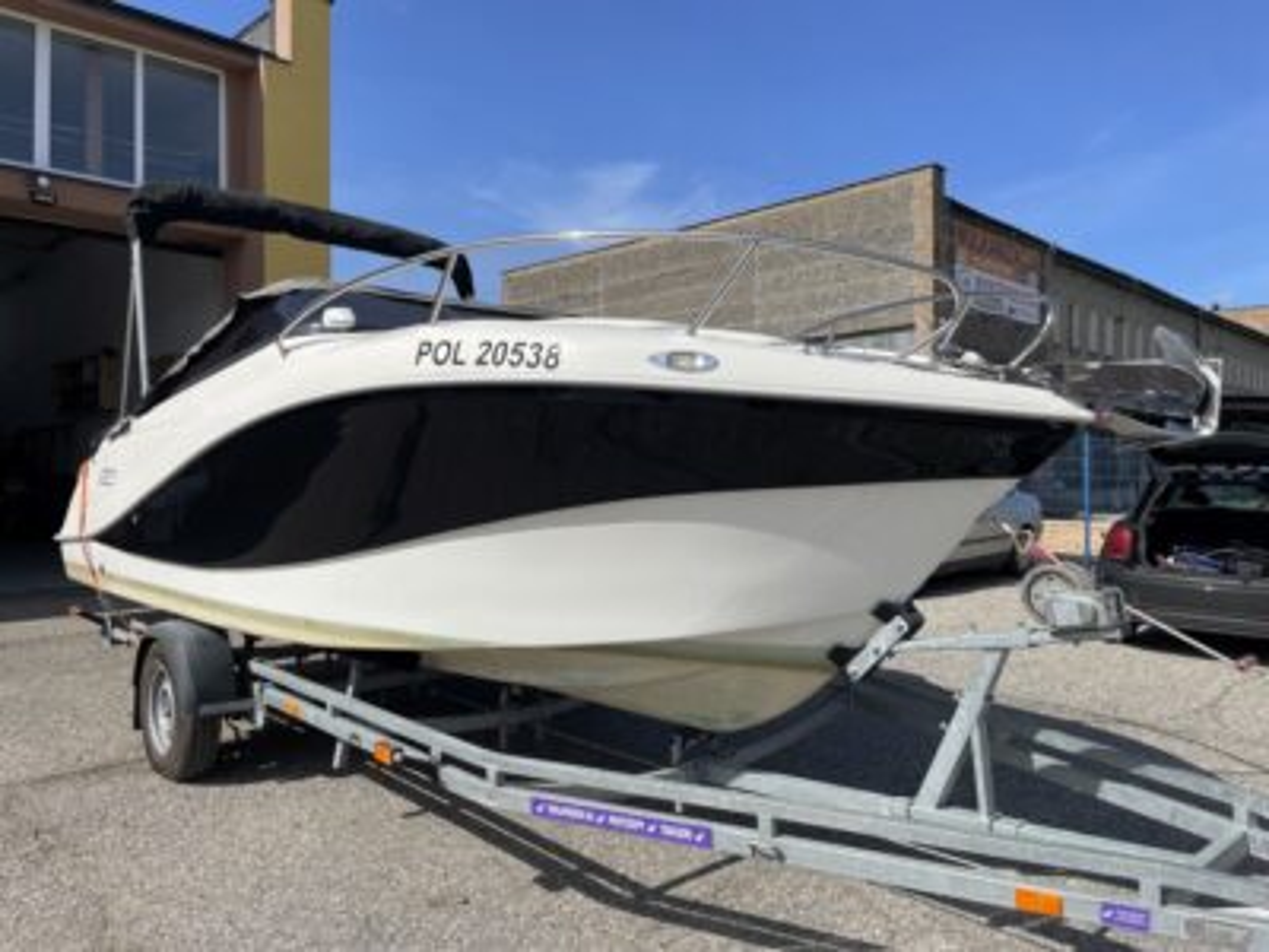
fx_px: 953
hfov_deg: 67.3
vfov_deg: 53.1
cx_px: 634
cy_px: 476
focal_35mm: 26
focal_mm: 4.2
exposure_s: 1/5051
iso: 32
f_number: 1.6
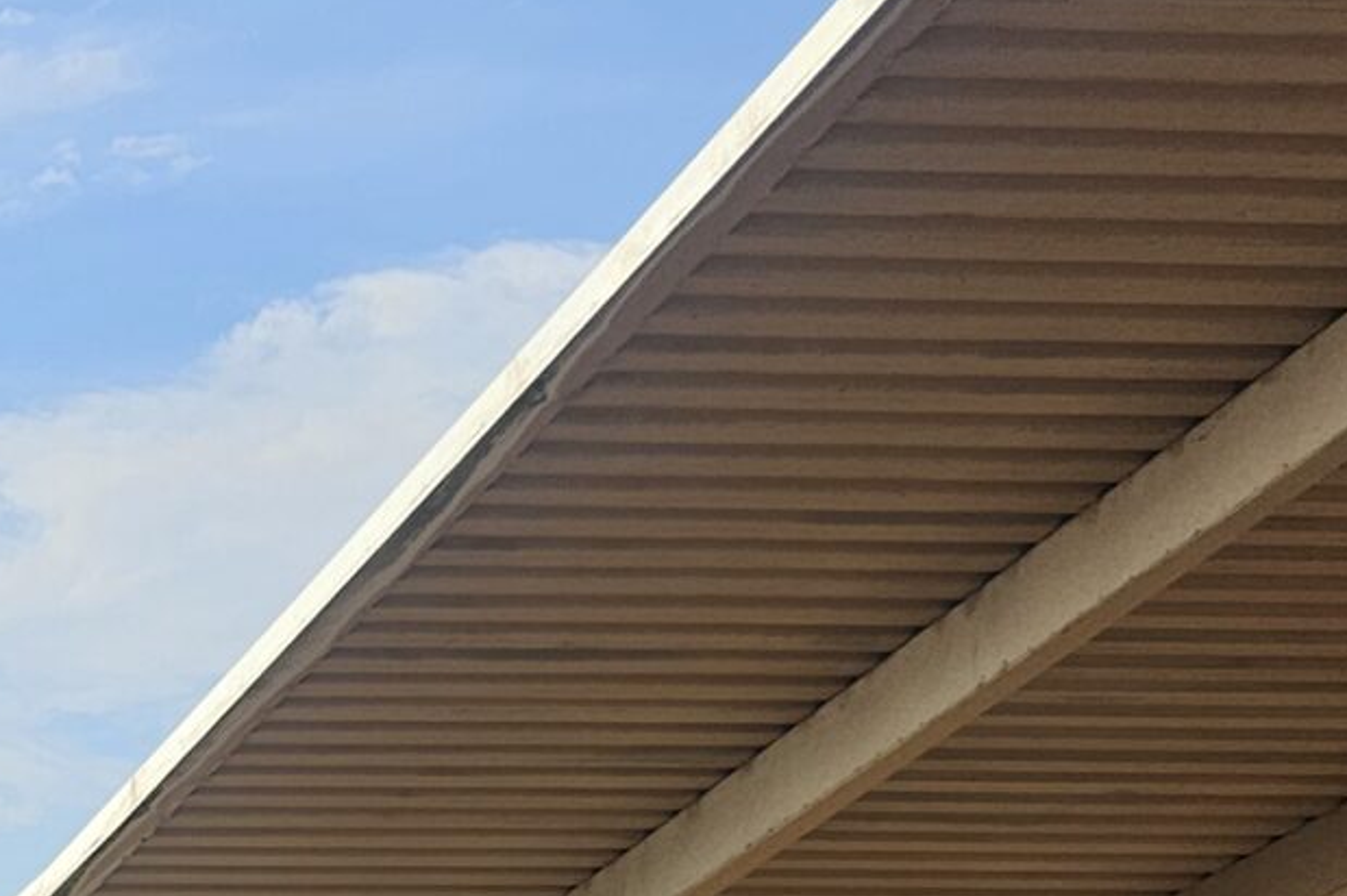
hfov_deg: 18.0
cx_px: -766
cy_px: 1749
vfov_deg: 12.3
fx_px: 3702
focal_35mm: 99
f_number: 1.8
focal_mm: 5.4
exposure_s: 1/1509
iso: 32
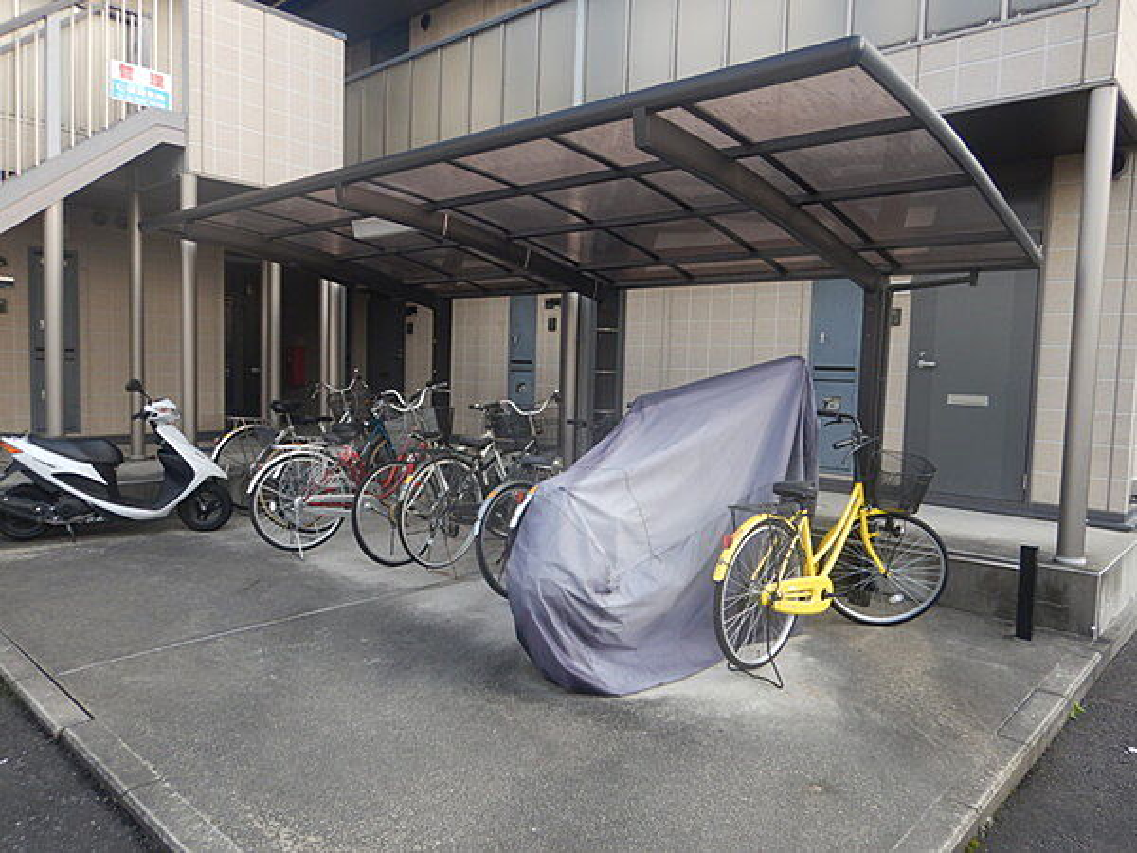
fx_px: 788
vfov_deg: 56.8
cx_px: 568
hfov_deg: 71.6
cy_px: 426
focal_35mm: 24
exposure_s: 1/250
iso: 125
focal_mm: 4.3
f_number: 2.8
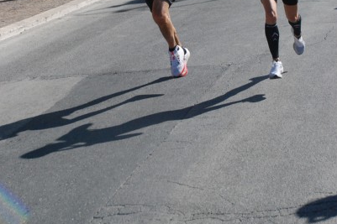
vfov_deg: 12.5
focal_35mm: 108
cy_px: 11
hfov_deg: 18.9
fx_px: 1011
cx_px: 168
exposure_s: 1/2000
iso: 1000
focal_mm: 48
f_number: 8
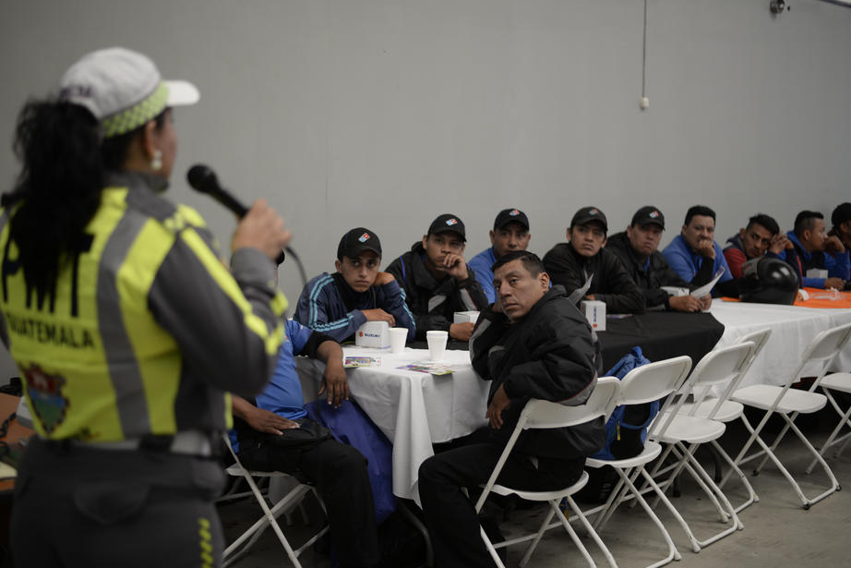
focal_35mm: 51
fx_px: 1206
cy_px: 287
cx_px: 419
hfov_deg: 38.9
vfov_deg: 26.5
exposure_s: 1/160
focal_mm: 50
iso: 250
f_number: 1.8
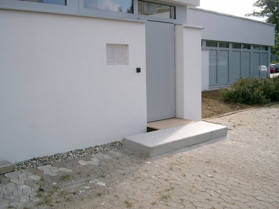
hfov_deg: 50.1
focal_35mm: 37
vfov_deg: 38.7
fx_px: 298
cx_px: 140
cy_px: 104
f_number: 5
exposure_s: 1/400
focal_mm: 7.6
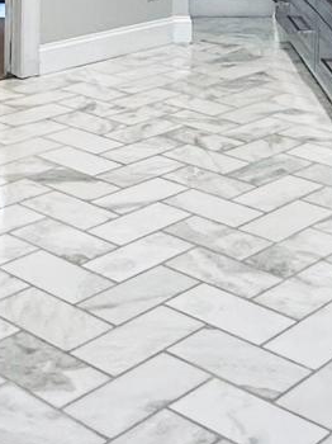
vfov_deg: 20.8
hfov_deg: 17.9
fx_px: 1050
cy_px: -190
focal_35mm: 82
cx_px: 228
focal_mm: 2.22
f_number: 2.2
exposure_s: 1/120
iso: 250
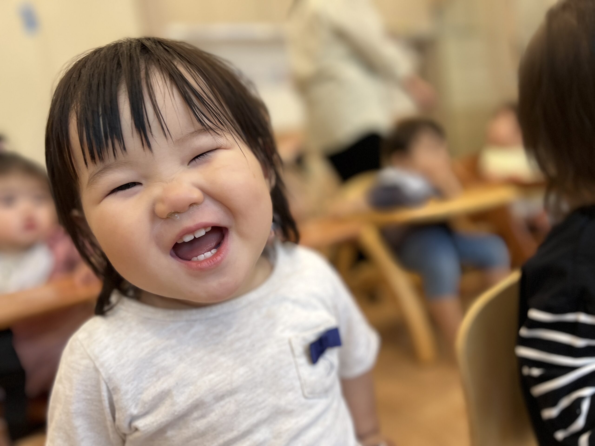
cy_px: 223
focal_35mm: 26
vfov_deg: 53.1
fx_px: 447
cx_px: 298
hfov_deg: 67.3
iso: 125
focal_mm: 5.7
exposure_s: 1/121
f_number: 1.5
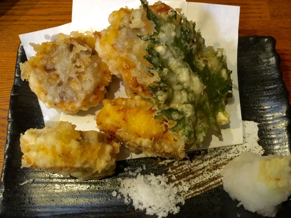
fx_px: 244
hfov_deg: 61.7
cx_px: 146
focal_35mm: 29
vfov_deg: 48.2
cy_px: 109
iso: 200
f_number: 2.2
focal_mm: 4.15
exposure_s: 1/24
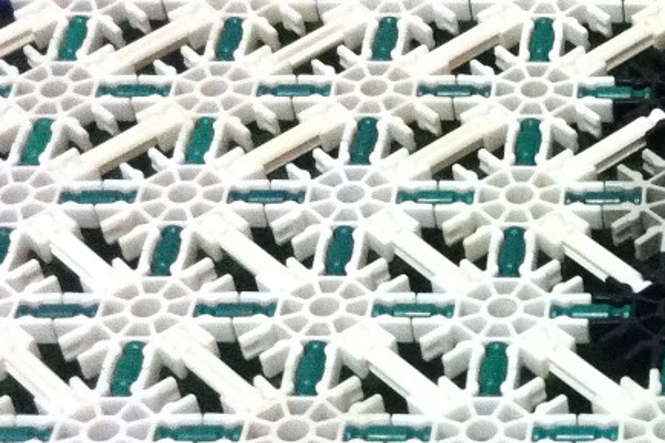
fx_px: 2234
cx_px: 845
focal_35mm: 121
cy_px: 515
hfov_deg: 16.1
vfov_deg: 11.1
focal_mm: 3.85
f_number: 2.8
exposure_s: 1/15
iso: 500
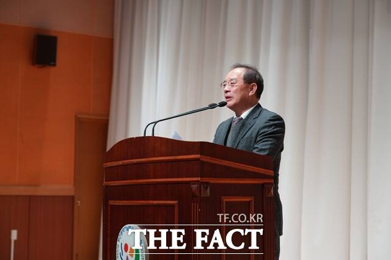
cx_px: 196
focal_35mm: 66
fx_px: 716
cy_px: 130
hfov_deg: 30.5
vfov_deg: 20.6
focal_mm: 66
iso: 320
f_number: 4
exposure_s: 1/100
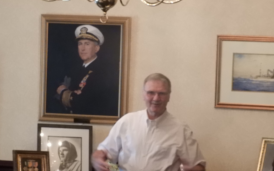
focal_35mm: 182
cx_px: 135
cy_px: 91
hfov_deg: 11.5
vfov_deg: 7.2
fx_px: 1359
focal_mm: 26.9
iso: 1600
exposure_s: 1/40
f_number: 5.2
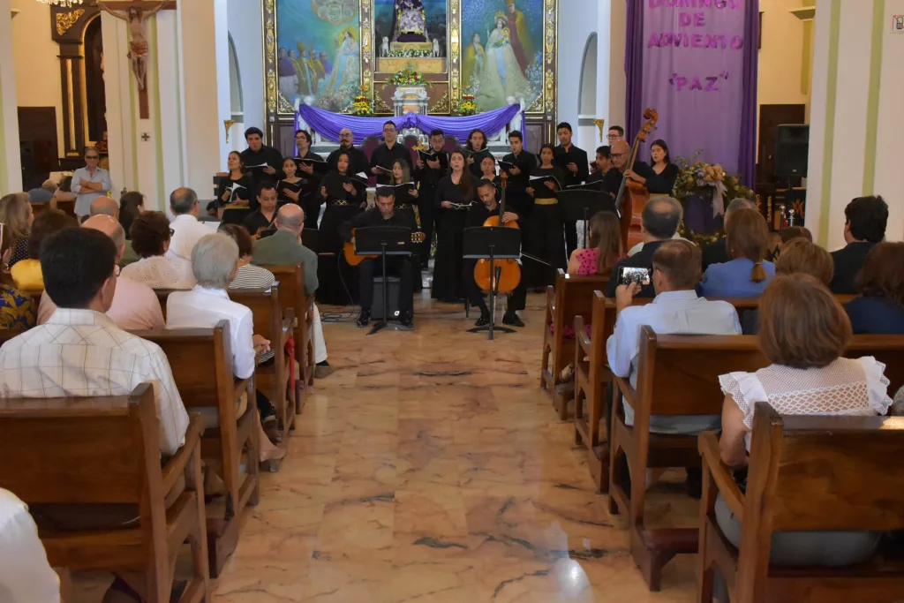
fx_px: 904
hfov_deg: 53.1
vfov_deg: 36.9
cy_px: 302
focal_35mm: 36
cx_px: 452
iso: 6400
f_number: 5.6
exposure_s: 1/125
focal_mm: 24
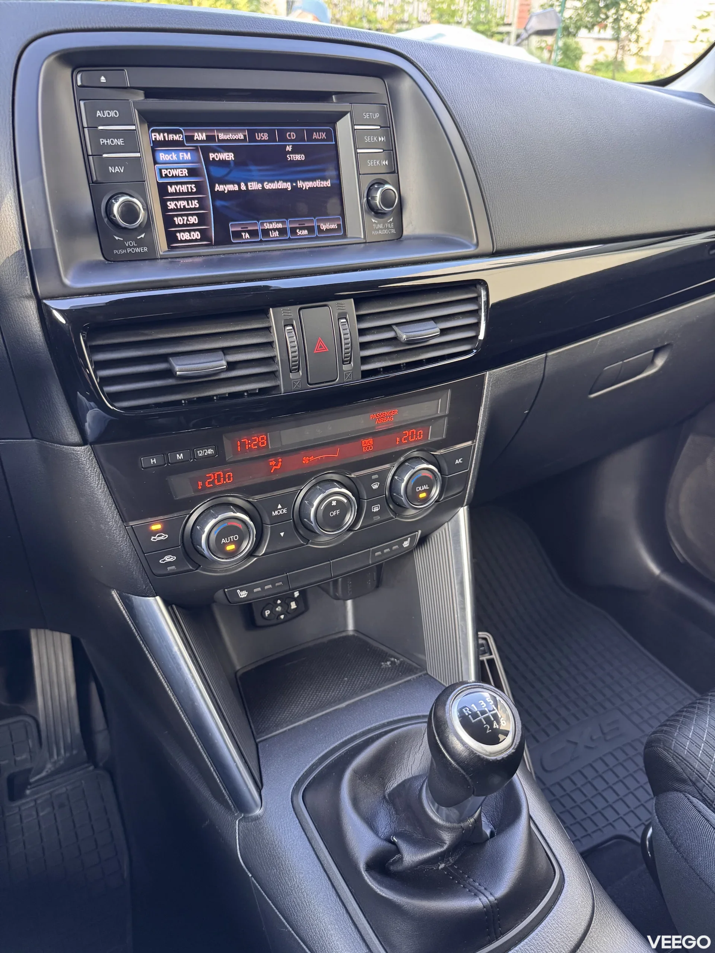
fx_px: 661
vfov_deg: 71.6
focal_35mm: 24
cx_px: 358
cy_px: 476
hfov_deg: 56.8
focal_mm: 6.76
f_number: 1.78
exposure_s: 1/60
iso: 250
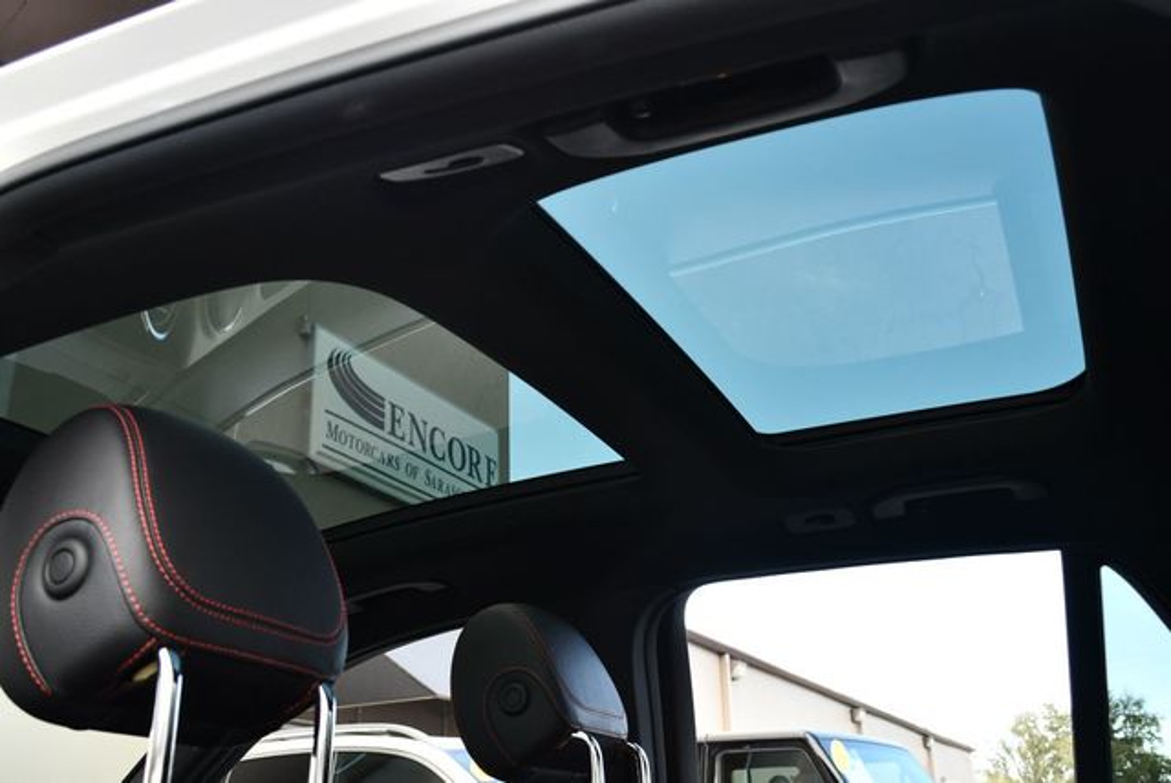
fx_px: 1172
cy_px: 392
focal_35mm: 36
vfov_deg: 36.9
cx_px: 586
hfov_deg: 53.1
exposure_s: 1/250
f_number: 5
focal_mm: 18
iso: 400
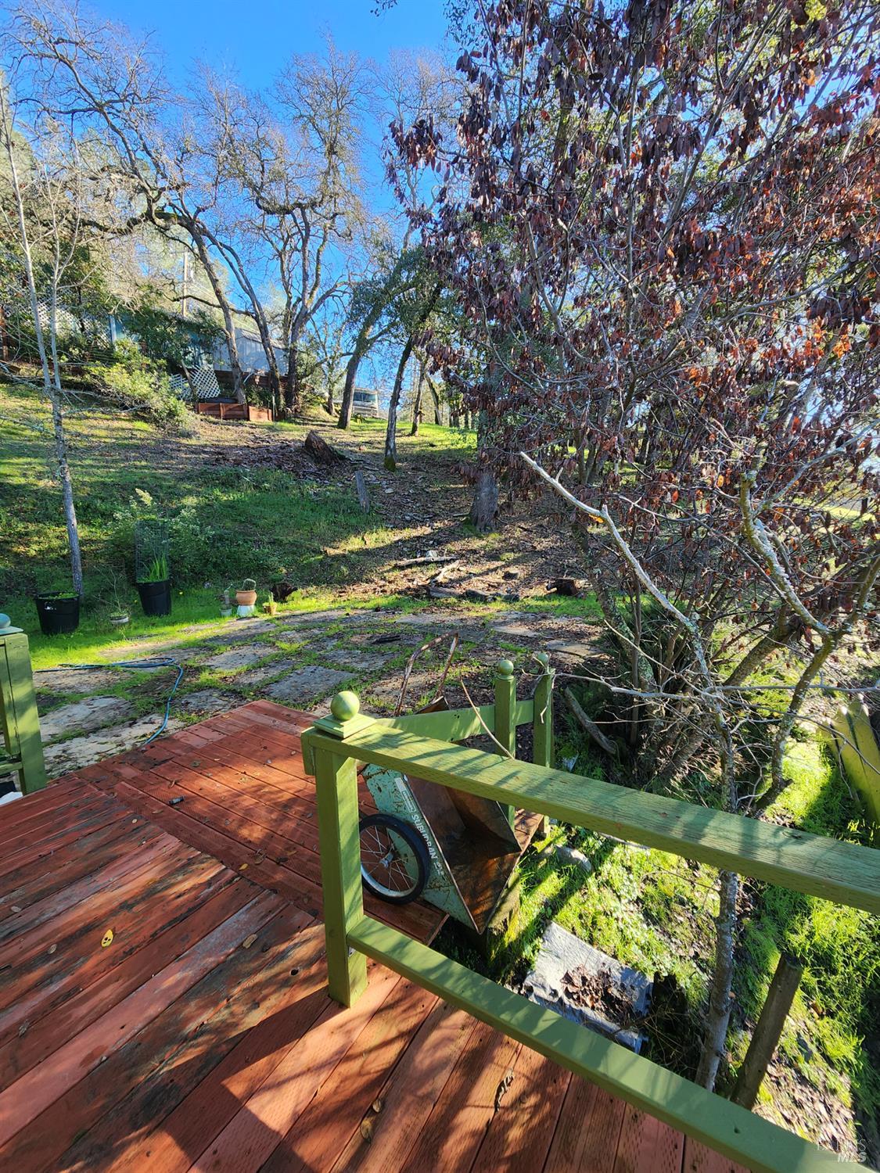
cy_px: 586
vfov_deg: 106.2
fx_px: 441
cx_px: 440
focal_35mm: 13
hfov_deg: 89.9
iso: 50
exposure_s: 1/157
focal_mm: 2.2
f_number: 2.2
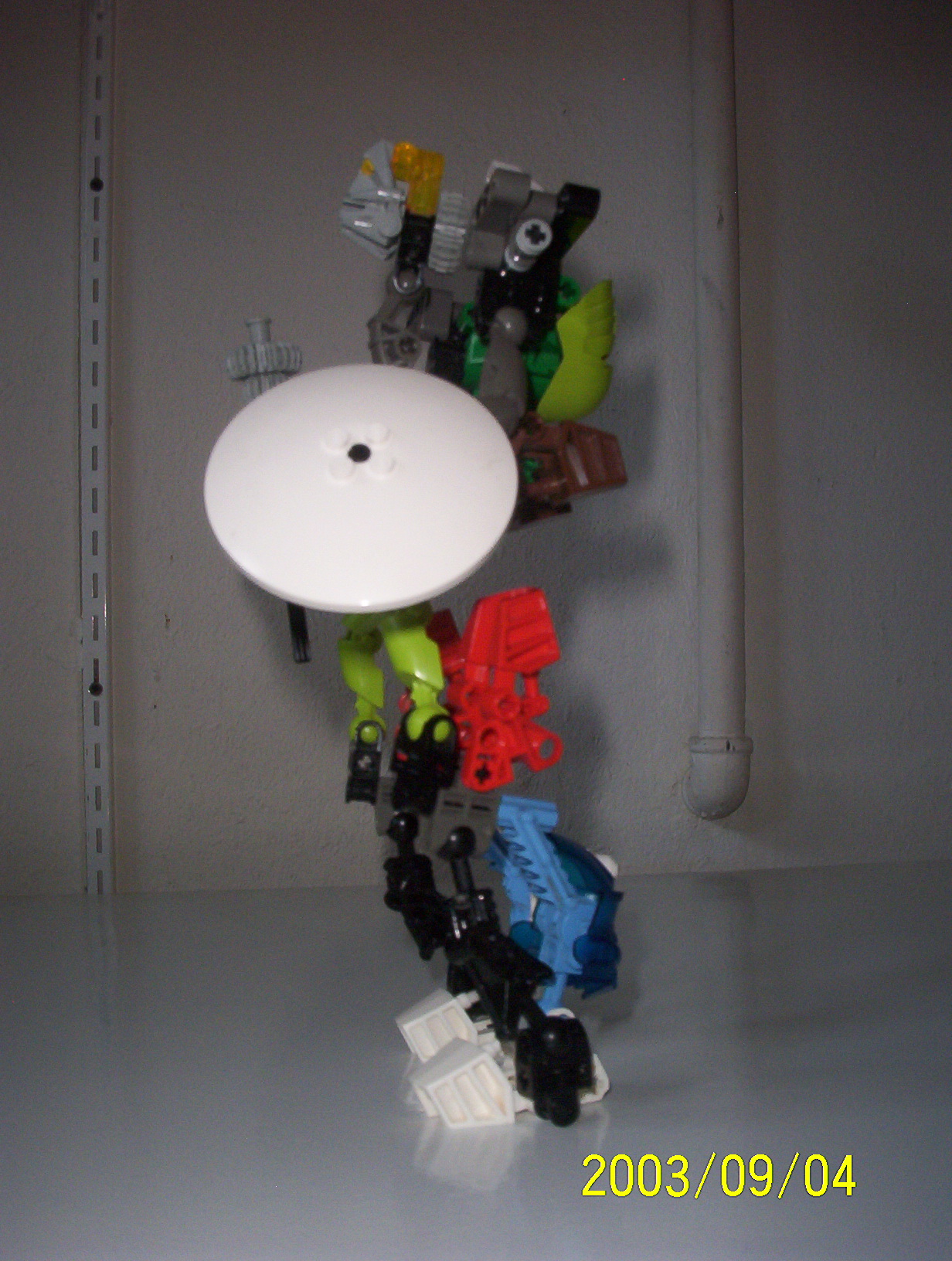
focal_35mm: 39
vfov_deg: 47.8
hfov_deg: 37.0
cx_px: 476
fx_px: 1424
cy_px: 630
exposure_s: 1/30
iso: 140
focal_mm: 6
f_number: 4.5
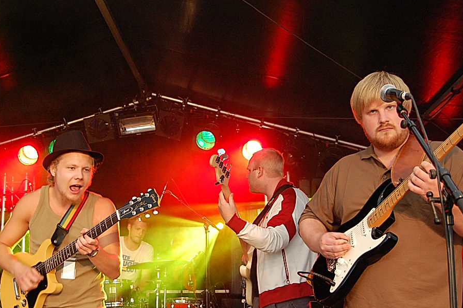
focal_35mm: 48
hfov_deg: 41.1
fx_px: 617
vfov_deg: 28.0
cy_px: 172
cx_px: 219
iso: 800
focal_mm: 24
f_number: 4.5
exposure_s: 1/80
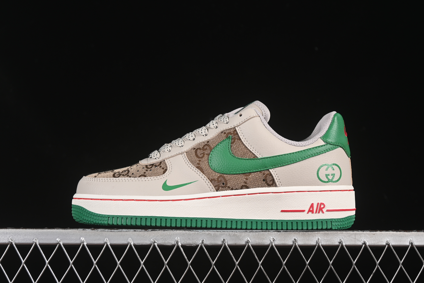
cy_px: 142
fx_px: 883
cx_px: 212
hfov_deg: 27.0
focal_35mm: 75
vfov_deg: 18.2
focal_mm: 50
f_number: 7.1
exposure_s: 1/60
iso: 160
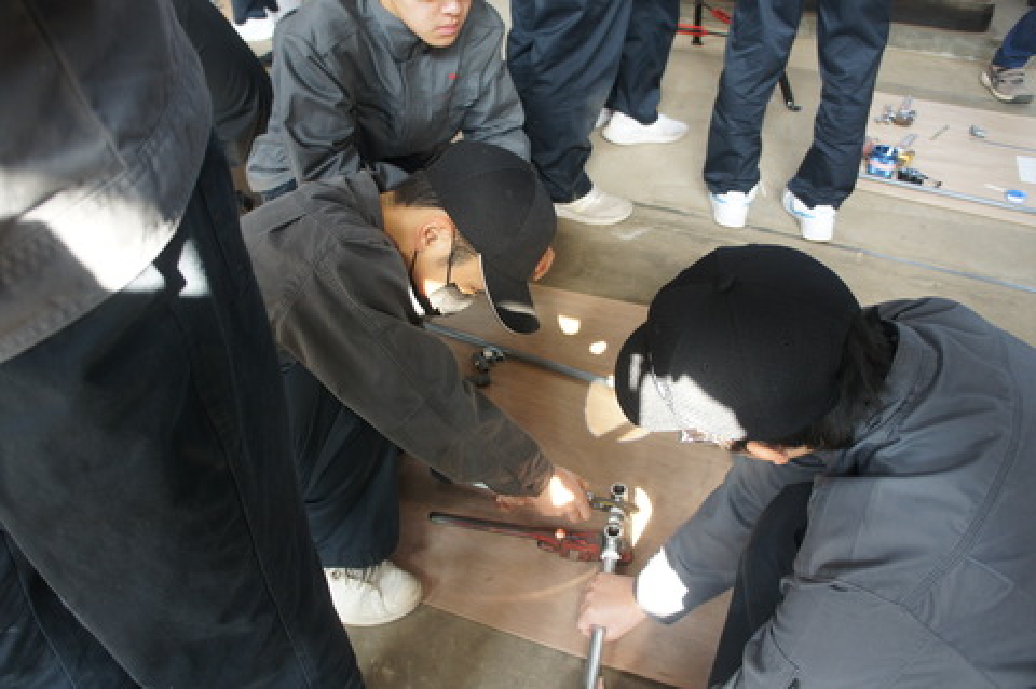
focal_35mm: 27
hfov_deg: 67.4
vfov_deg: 47.8
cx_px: 518
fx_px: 776
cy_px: 344
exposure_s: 1/30
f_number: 3.5
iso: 250
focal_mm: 18
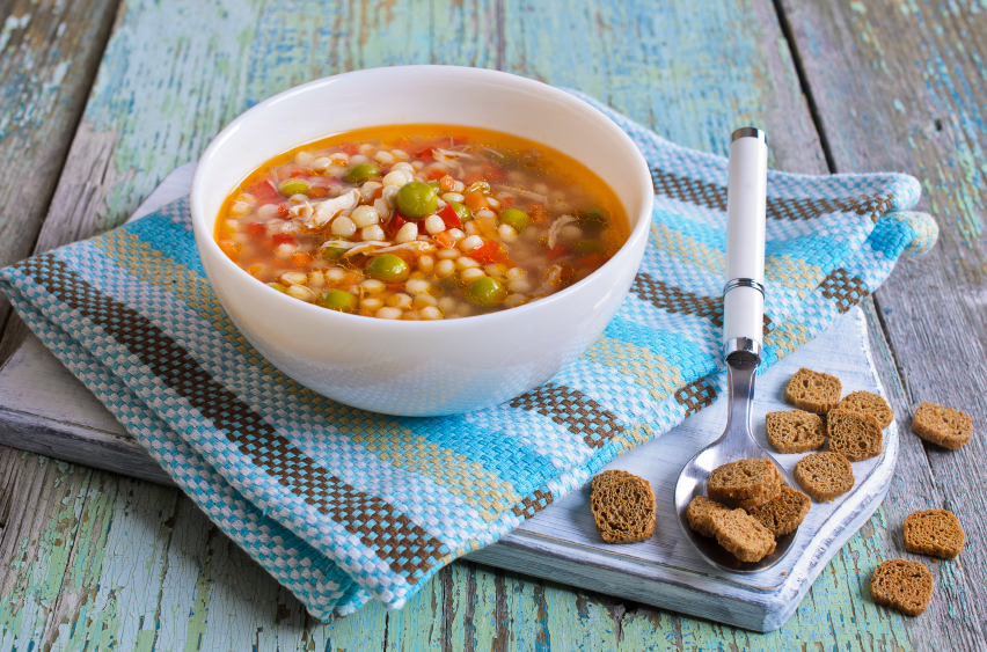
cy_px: 326
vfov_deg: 22.5
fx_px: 1640
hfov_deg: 33.5
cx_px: 494
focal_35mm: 60
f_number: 10
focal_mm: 40
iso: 125
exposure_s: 1/160
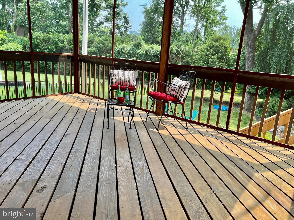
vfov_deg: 53.1
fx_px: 221
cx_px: 147
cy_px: 110
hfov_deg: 67.3
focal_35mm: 26
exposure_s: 1/533
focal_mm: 5.7
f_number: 1.5
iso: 50
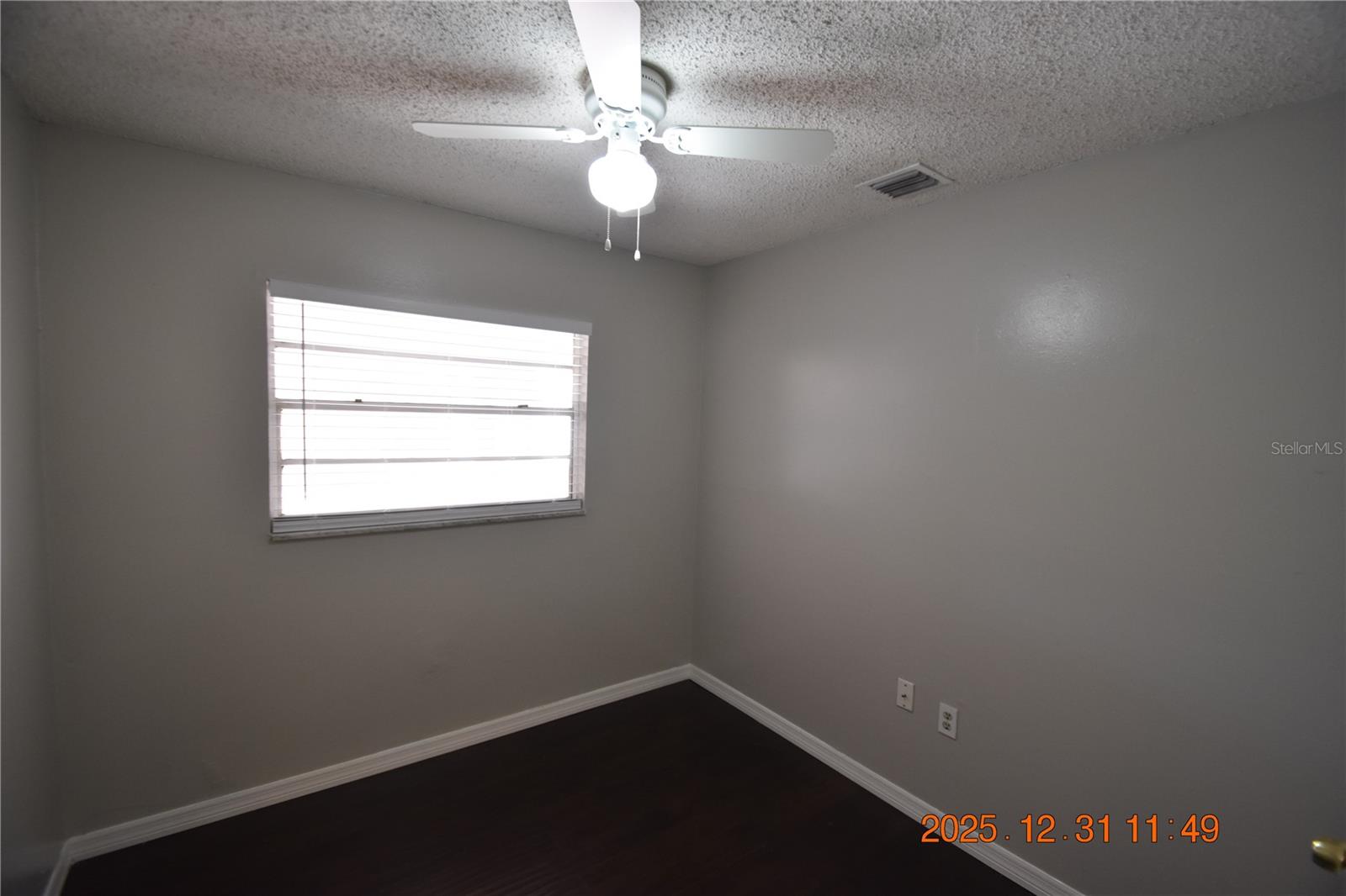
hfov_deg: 100.4
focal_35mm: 15
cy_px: 448
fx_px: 561
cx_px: 673
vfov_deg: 77.3
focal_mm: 10
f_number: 3.5
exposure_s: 1/45
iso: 800
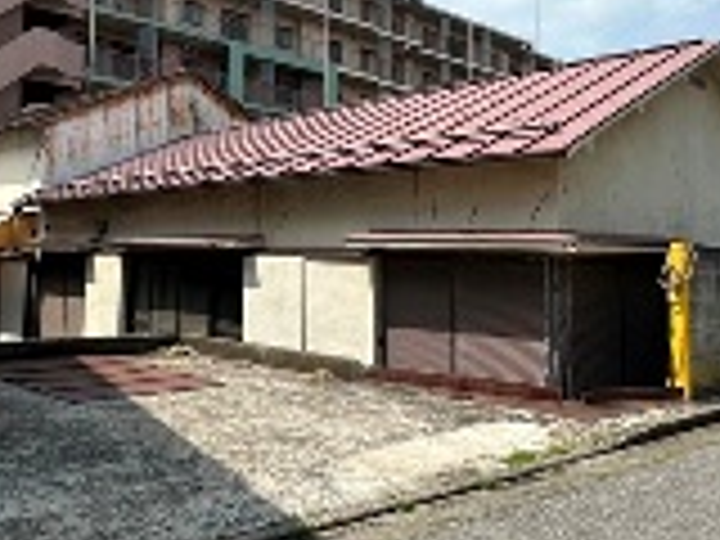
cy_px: 158
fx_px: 728
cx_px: 166
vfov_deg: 39.9
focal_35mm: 35
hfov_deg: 50.1
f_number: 2.2
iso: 40
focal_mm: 2.22
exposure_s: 1/1531
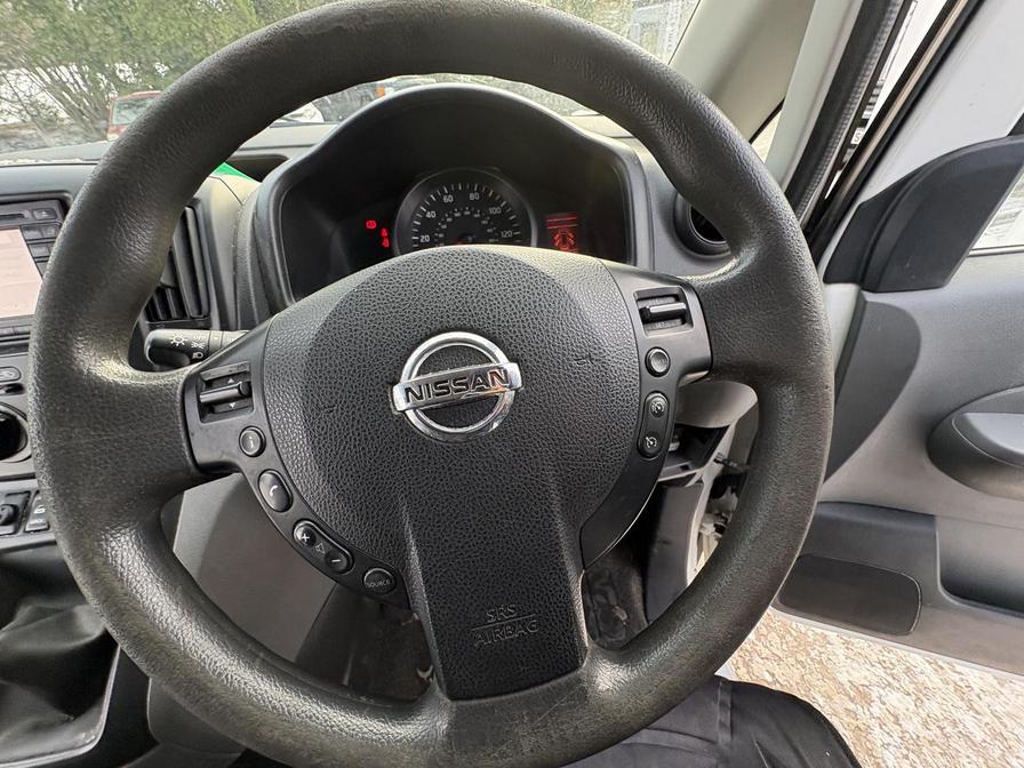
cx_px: 512
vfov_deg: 85.7
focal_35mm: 14
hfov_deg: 102.1
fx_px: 414
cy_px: 384
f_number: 2.2
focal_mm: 2.22
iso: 160
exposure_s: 1/99
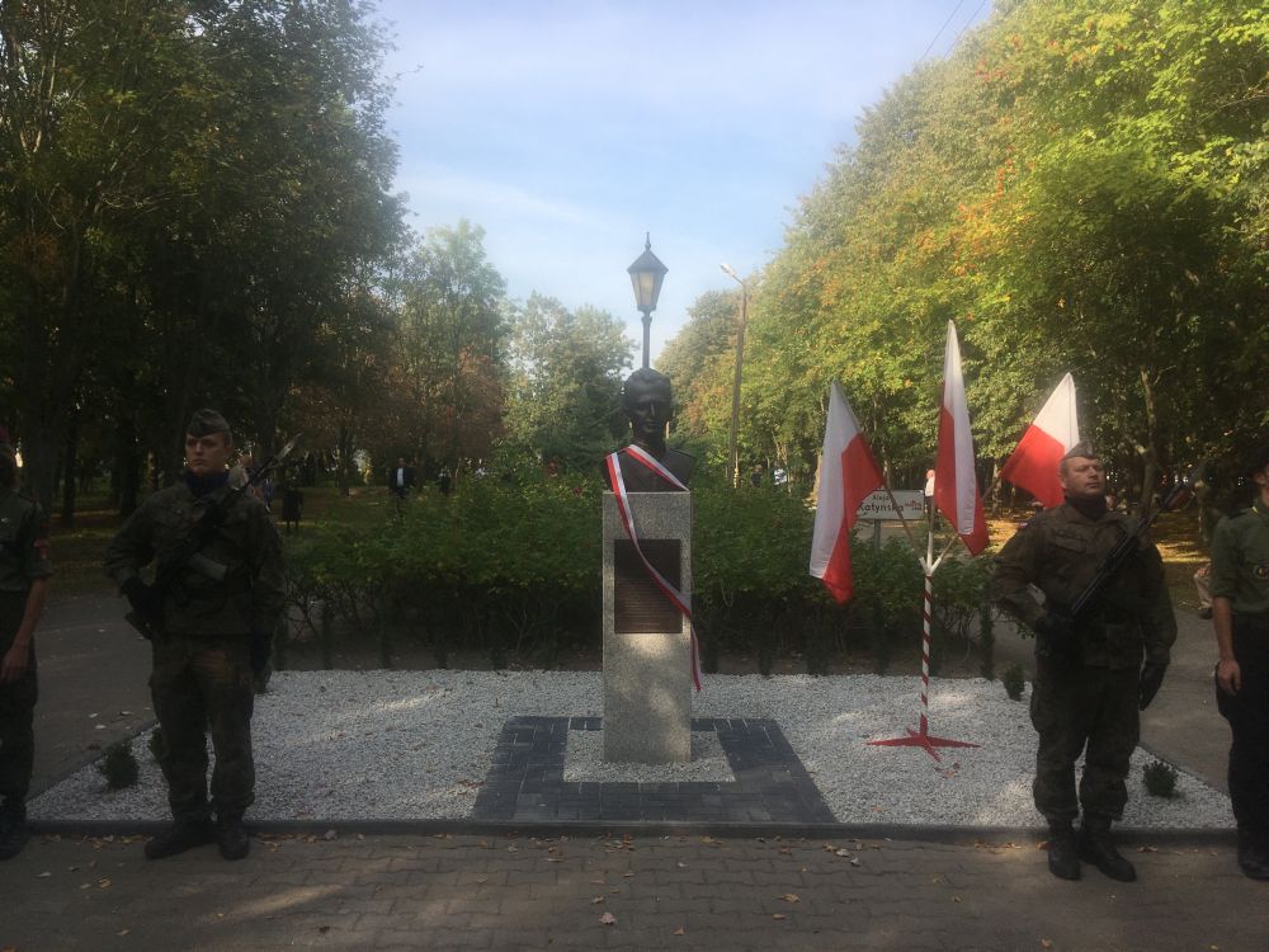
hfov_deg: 61.7
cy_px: 476
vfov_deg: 48.2
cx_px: 634
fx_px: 1063
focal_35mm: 29
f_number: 2.2
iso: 25
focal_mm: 4.15
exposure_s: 1/855
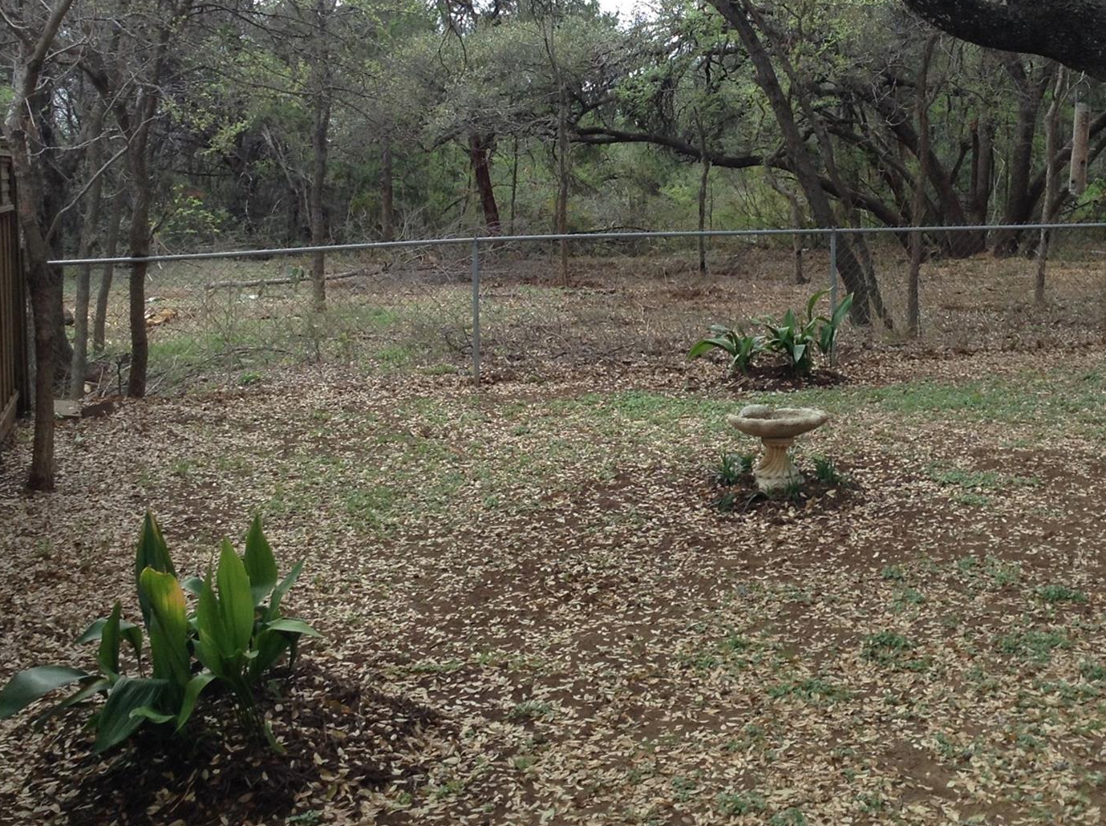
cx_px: 712
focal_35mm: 49
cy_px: 262
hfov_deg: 38.6
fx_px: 1563
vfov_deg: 29.4
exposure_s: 1/345
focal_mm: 3.3
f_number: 2.4
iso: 25
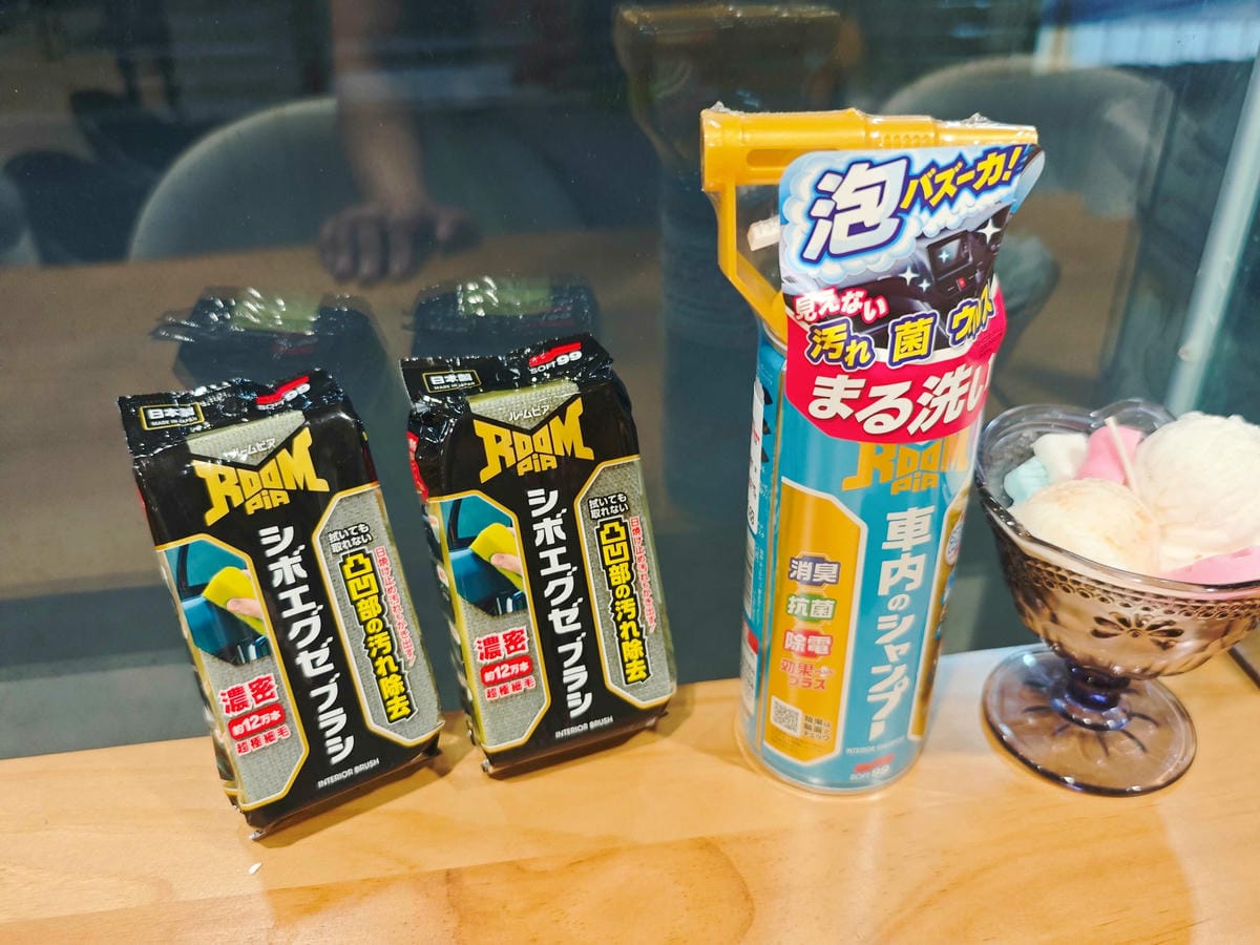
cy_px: 472
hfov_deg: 63.4
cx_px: 630
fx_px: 1019
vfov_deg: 49.7
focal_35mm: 28
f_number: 1.63
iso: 500
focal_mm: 8.72
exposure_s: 1/60
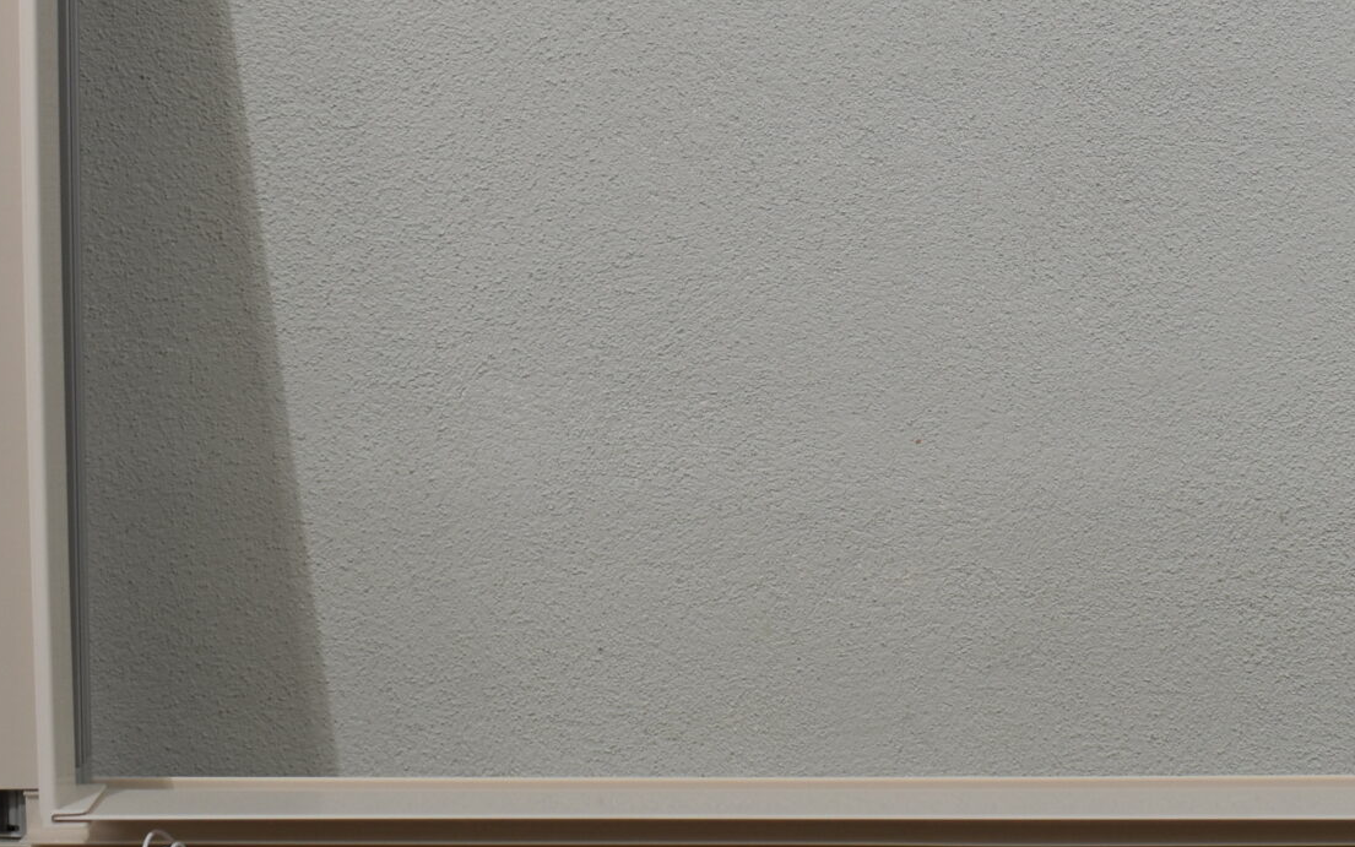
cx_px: 923
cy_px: 182
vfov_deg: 15.3
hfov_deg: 24.2
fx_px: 3139
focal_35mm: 85
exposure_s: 1/125
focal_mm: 24
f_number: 5.6
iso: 250
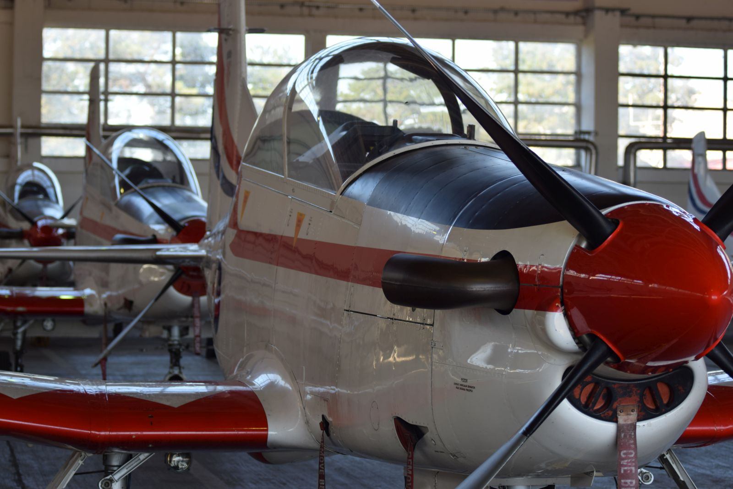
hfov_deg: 19.5
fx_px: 2138
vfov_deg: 13.0
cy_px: 244
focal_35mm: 105
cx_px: 366
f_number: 4.5
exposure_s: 1/100
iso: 100
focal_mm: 70
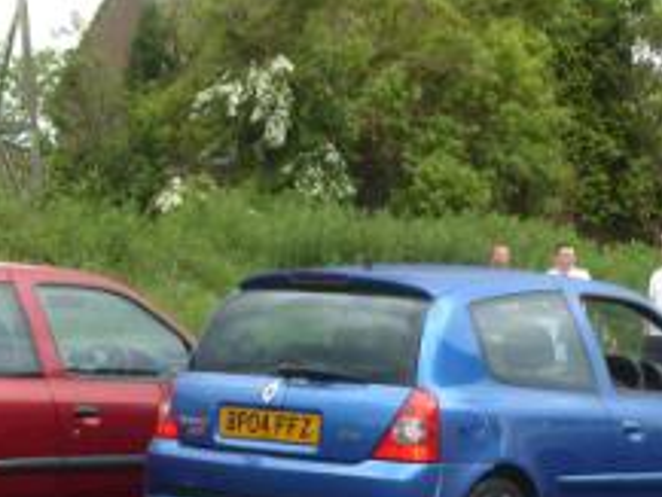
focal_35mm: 103
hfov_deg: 19.0
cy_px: 506
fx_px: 1971
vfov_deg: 14.1
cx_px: 421
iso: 80
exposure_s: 1/45
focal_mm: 7.8
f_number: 4.1
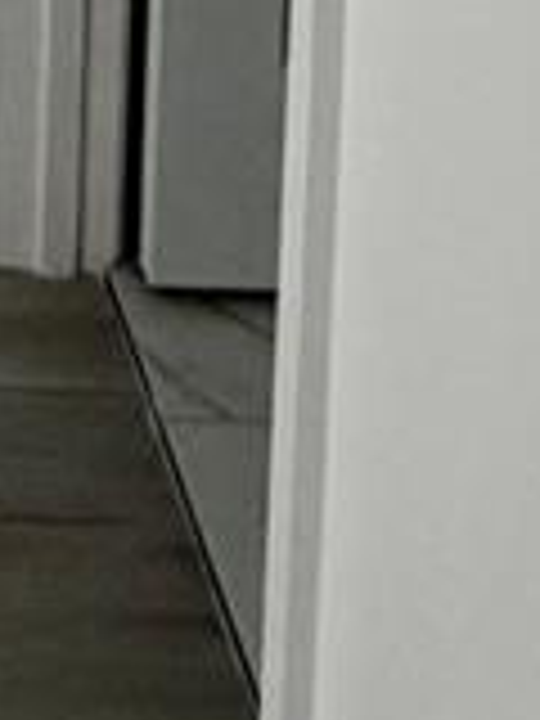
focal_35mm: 105
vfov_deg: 14.1
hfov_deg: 12.4
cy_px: -904
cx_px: -544
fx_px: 2184
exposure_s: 1/82
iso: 320
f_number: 2.2
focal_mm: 2.22
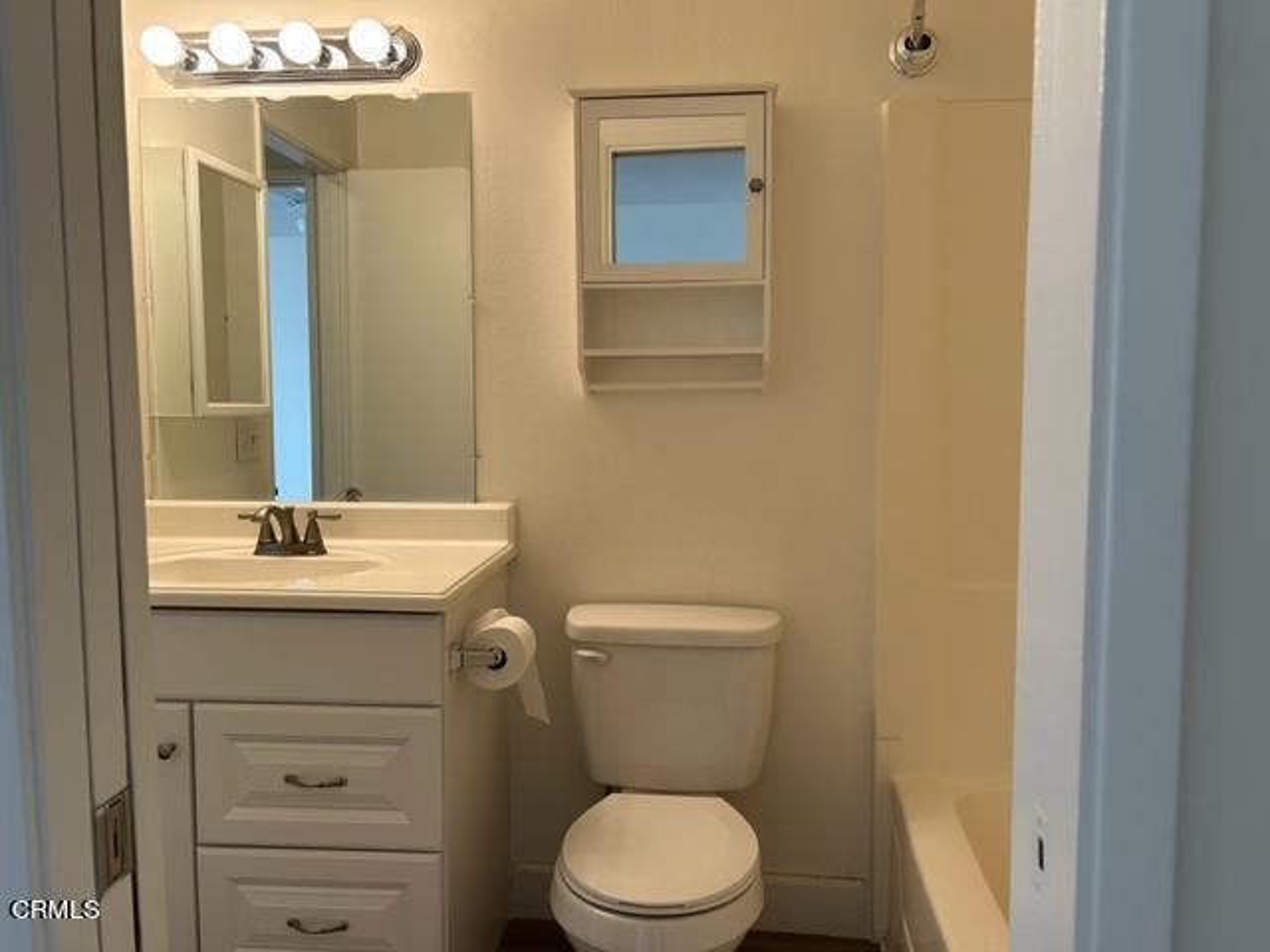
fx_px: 954
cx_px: 635
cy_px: 476
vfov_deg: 53.1
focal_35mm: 26
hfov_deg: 67.3
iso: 100
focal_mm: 5.7
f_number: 1.5
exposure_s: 1/120
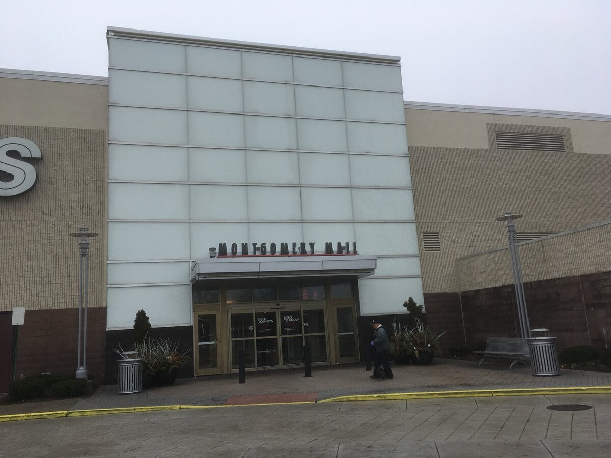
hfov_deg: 61.7
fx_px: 512
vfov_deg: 48.2
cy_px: 229
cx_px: 306
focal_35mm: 29
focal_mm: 4.15
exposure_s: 1/557
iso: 25
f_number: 2.2
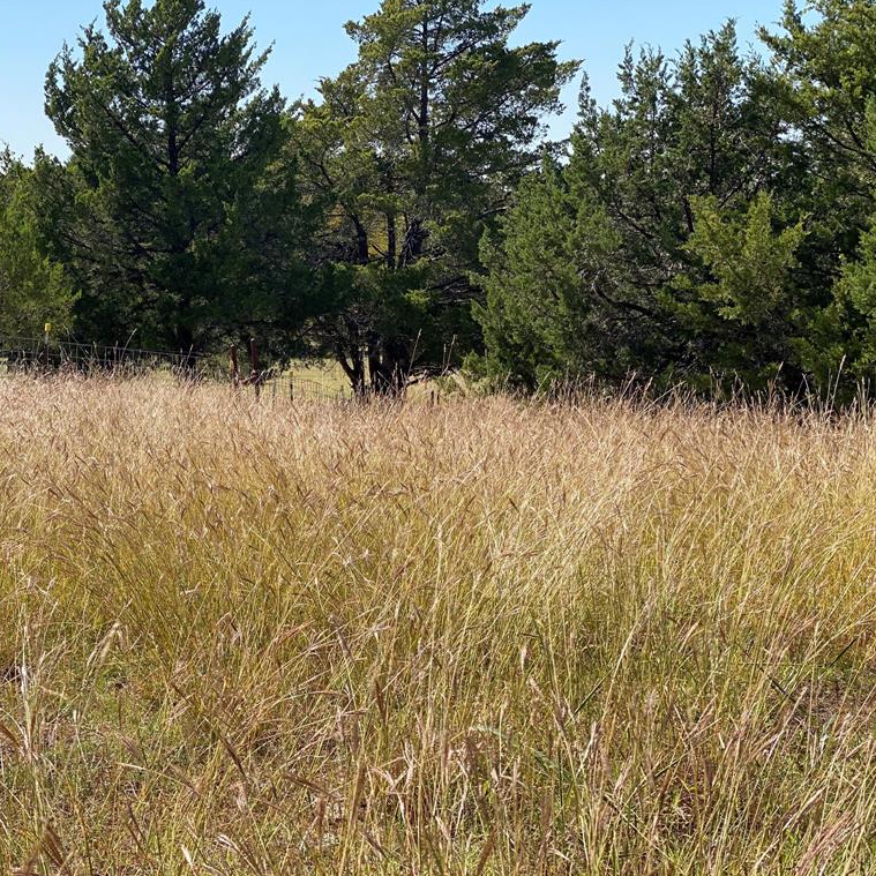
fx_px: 1775
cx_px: 322
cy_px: 435
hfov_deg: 27.6
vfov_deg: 27.7
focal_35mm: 62
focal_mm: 6
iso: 20
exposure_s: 1/999
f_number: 2
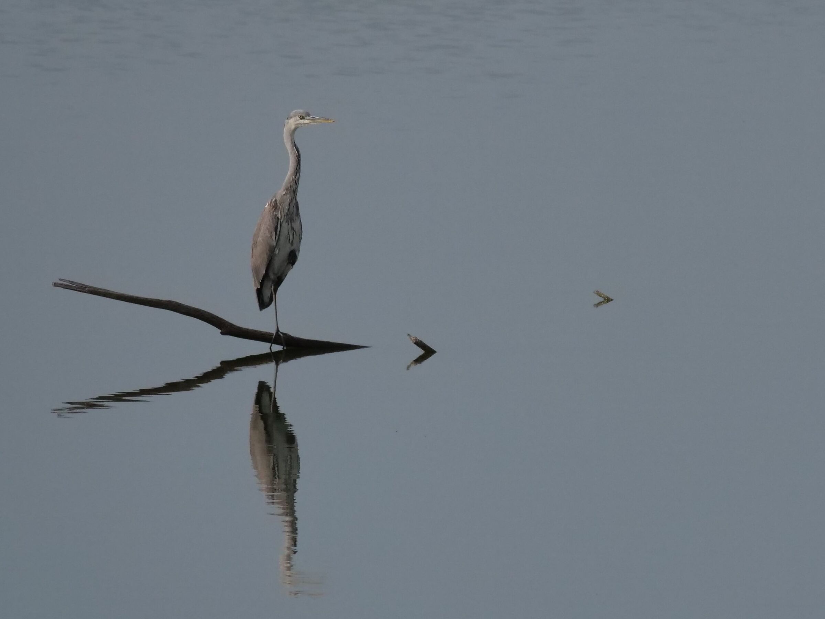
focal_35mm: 800
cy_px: 310
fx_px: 19066
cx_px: 412
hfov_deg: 2.5
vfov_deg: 1.9
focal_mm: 400
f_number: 6.3
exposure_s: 1/5000
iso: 800
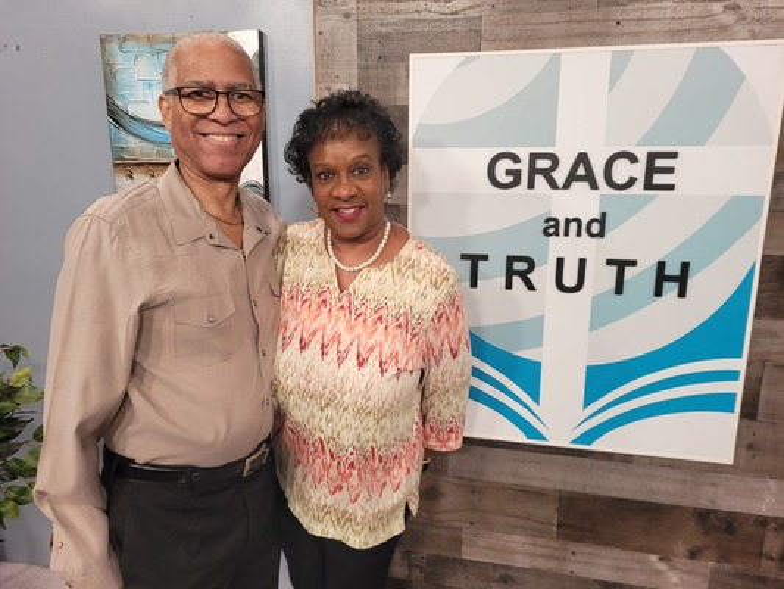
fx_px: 589
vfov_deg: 53.1
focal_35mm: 26
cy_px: 294
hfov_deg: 67.3
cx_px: 392
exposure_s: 1/120
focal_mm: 5.4
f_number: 1.8
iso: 125
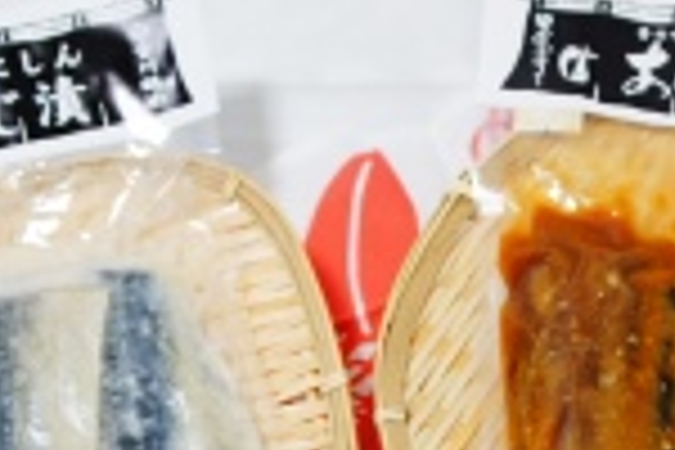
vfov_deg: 11.4
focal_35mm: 117
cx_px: 477
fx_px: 2194
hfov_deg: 17.4
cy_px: 567
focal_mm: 26
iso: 200
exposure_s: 1/40
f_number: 4
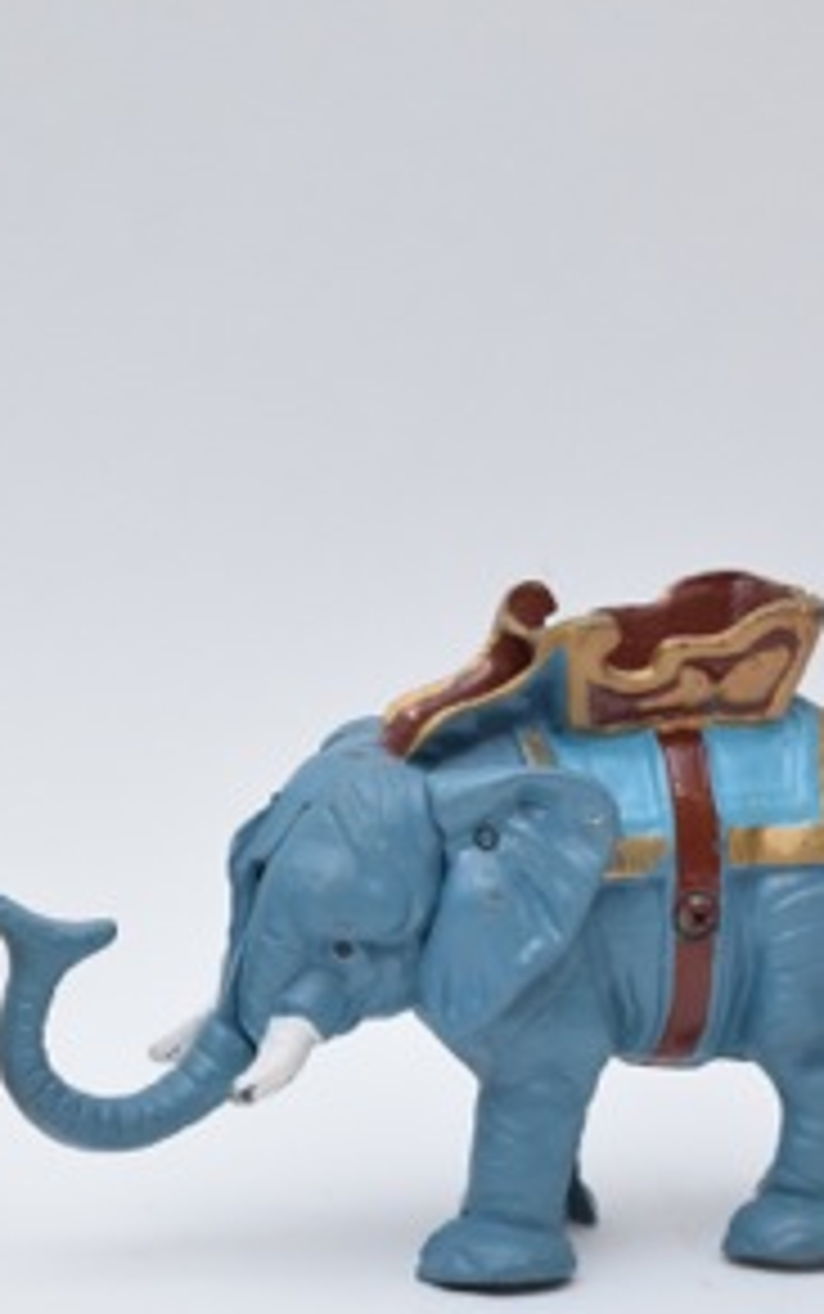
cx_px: 9
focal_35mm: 184
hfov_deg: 7.1
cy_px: 916
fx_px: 6602
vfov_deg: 11.4
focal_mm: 55
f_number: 5.6
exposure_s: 1/125
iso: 800
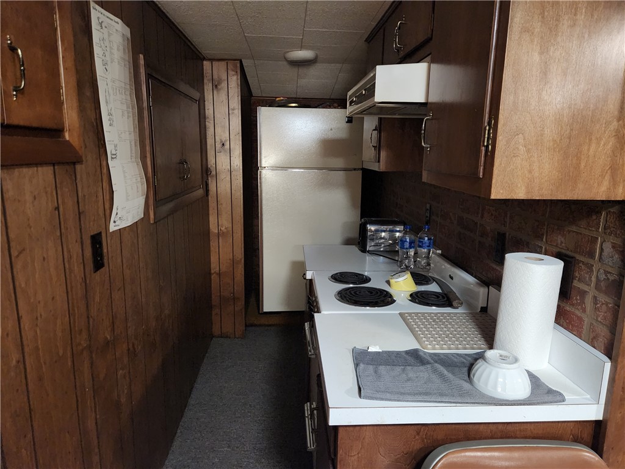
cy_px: 234
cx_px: 312
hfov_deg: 73.9
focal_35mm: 23
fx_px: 415
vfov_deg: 58.9
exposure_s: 1/24
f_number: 1.8
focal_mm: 5.4
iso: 1250
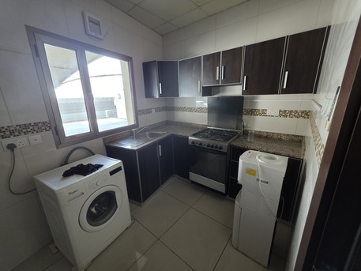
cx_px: 180
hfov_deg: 106.2
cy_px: 136
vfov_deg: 89.9
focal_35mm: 13
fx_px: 136
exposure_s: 1/50
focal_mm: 2.2
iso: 320
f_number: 1.9
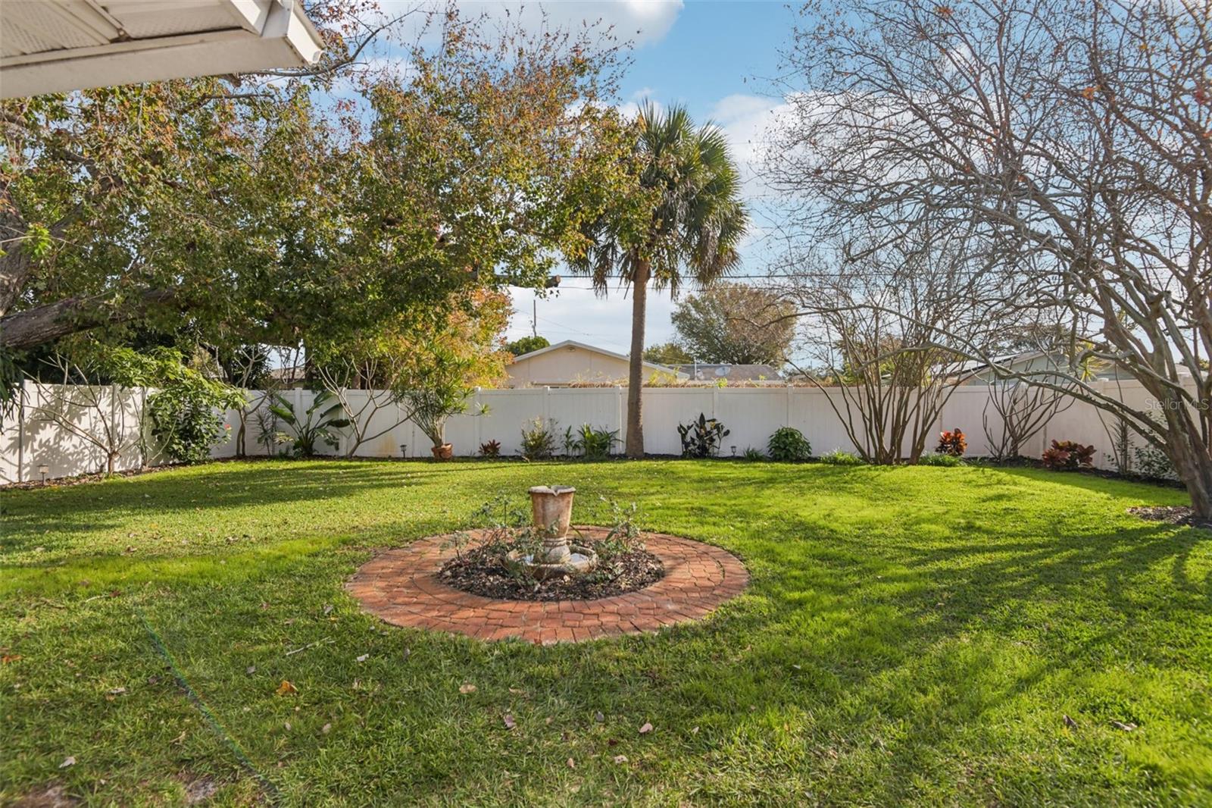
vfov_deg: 73.7
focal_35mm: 16
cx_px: 606
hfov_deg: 96.7
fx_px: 539
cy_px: 404
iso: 400
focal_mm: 16
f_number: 8
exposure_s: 1/800
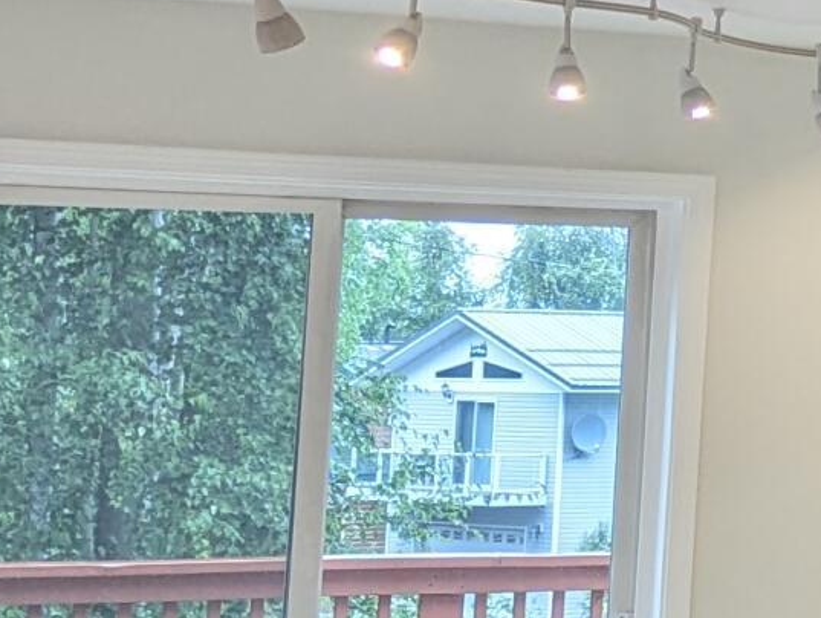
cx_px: 1877
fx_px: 3182
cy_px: 12
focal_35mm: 134
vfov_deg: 11.0
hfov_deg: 12.2
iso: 56
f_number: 1.85
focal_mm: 6.81
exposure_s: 1/60
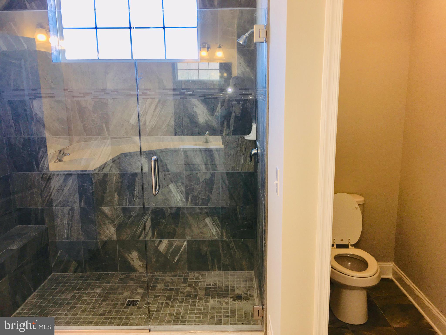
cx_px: 223
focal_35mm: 29
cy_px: 168
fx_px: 374
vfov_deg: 48.2
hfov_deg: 61.7
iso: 25
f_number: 2.2
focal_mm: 4.15
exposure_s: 1/30
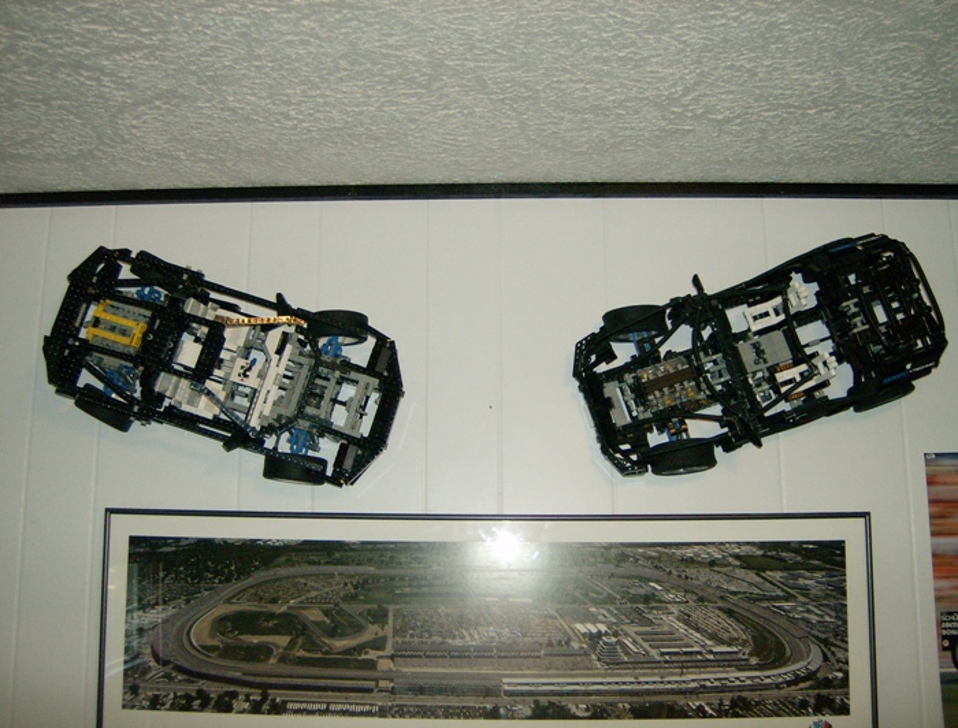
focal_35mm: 36
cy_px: 364
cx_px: 479
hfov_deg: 51.1
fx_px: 1001
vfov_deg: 40.0
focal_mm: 6
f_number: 2.8
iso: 200
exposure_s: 1/60
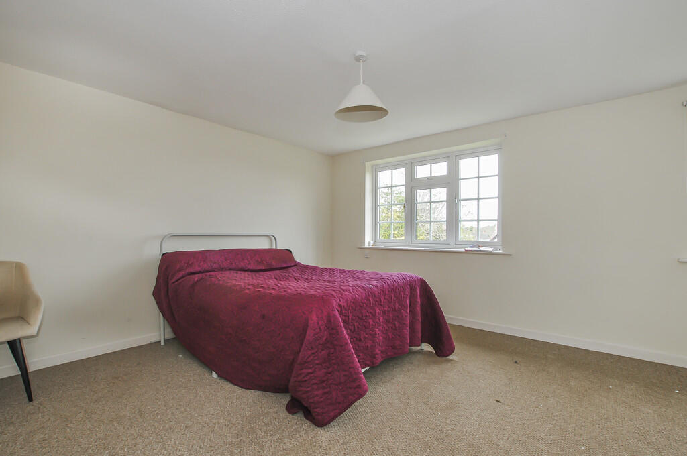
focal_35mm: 15
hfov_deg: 100.5
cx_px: 344
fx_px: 286
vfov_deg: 77.2
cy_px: 228
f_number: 13
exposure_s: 1/6
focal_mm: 10
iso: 400
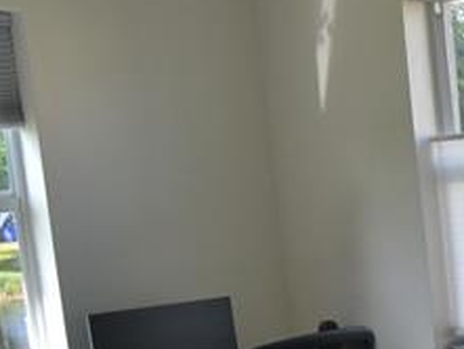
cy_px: 348
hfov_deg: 18.1
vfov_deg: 15.5
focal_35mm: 94
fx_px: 1261
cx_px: 733
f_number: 3.5
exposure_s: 1/60
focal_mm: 18
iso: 400
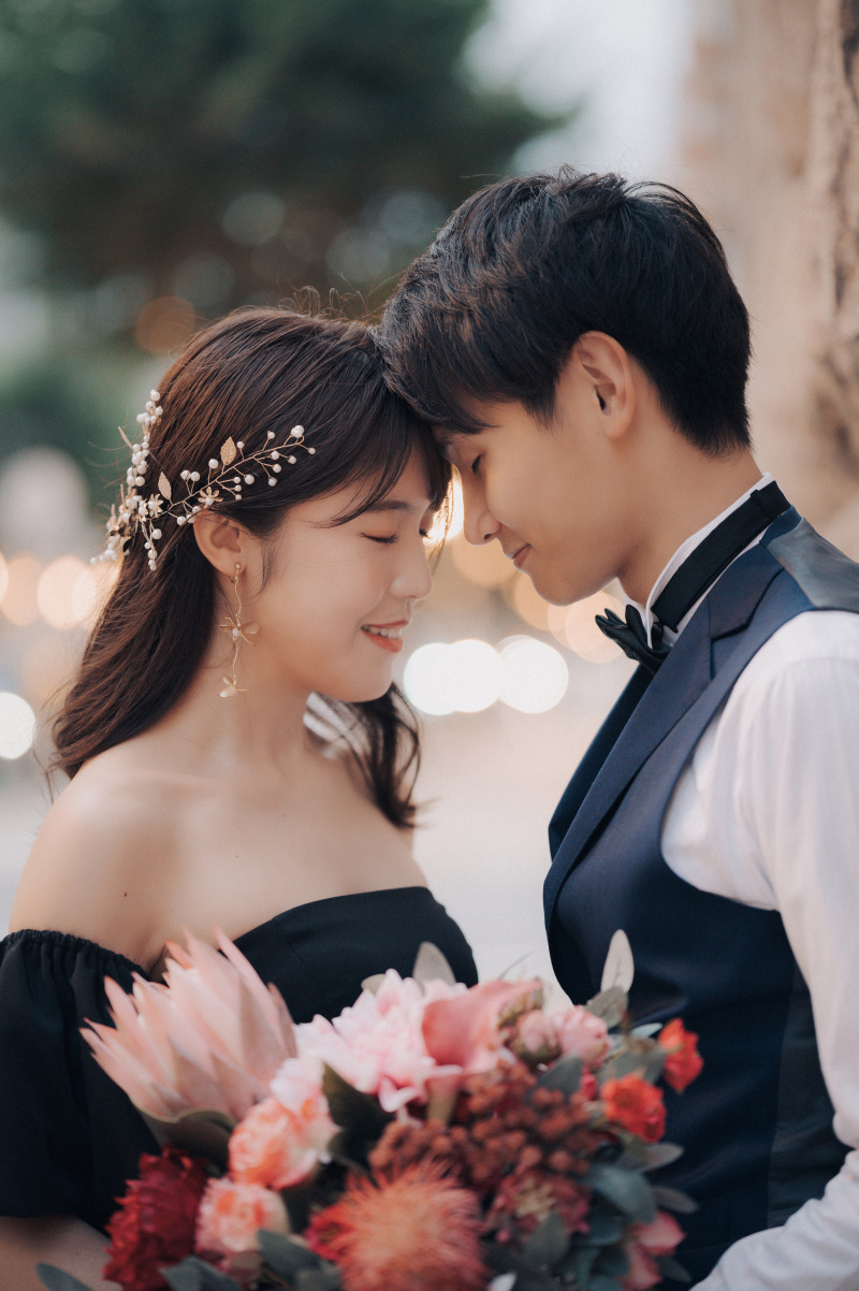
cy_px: 646
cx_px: 430
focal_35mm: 85
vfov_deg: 23.9
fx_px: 3046
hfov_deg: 16.1
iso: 800
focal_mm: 85
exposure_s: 1/125
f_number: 1.8
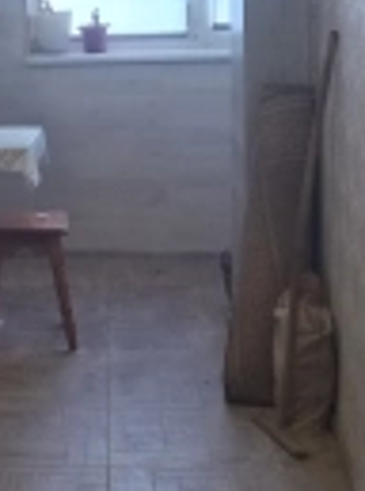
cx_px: -101
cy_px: 133
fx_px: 1286
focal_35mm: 91
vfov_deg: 21.4
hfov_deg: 15.4
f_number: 1.8
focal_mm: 4.6
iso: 400
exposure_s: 1/25
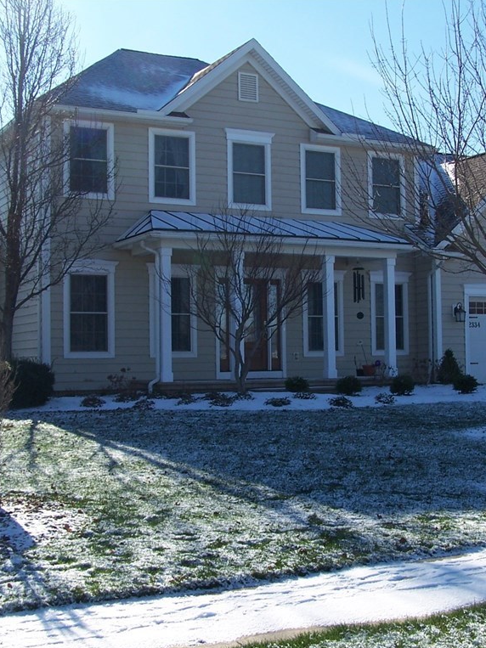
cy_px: 324
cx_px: 296
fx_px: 955
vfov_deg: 37.5
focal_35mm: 51
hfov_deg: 28.5
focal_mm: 6.3
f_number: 4
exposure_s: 1/640
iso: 80
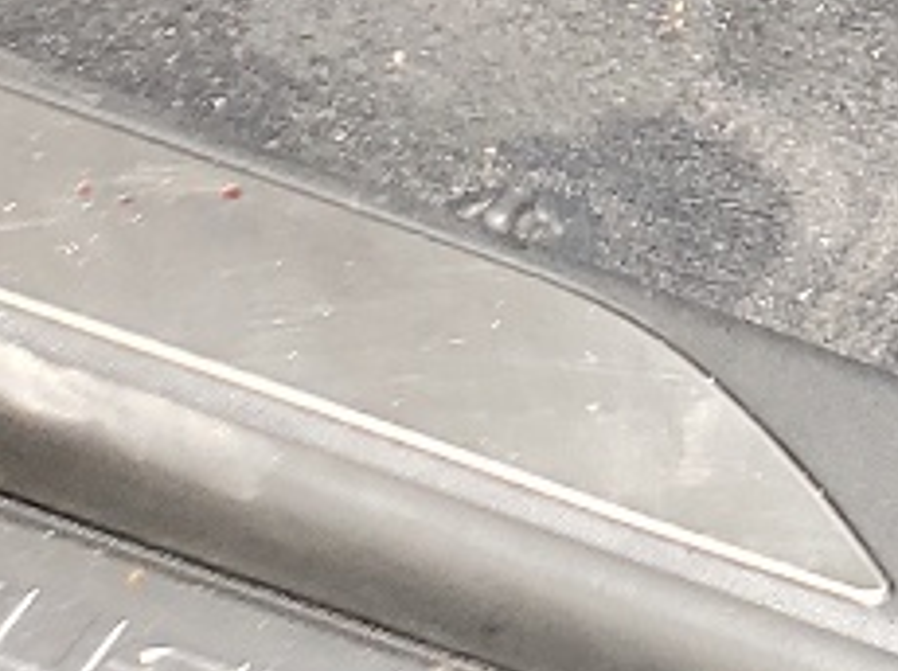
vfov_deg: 7.2
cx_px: 2616
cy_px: -1393
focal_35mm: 181
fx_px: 4691
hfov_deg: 9.0
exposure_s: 1/625
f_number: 1.5
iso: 50
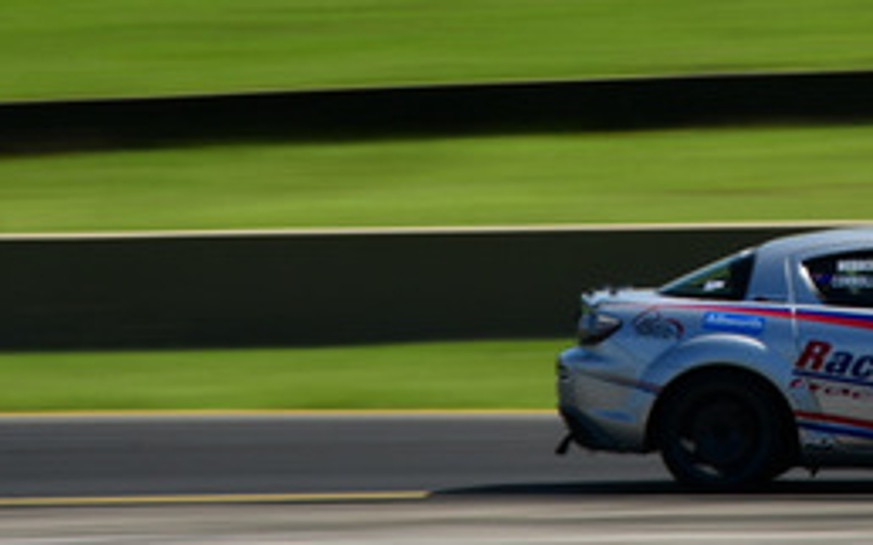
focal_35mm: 341
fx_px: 8110
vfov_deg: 3.8
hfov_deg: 6.1
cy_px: -132
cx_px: 1015
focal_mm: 72
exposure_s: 1/50
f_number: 22
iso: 100
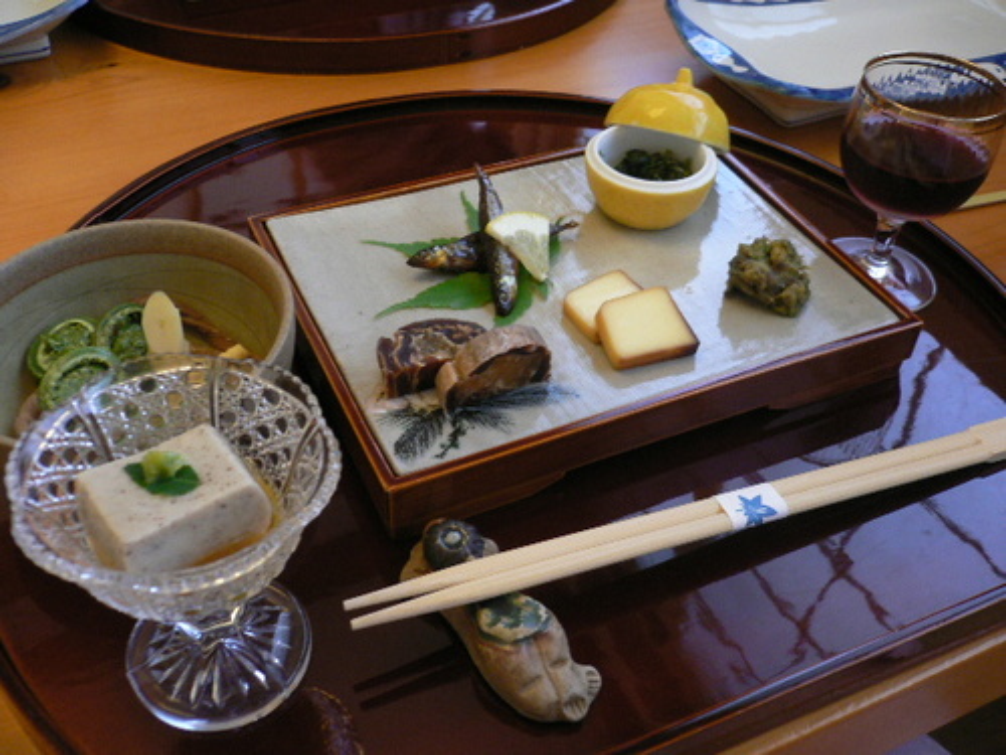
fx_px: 1017
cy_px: 378
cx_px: 503
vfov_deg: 40.7
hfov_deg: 52.6
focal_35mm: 35
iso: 200
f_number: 2.8
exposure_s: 1/8
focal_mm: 5.8
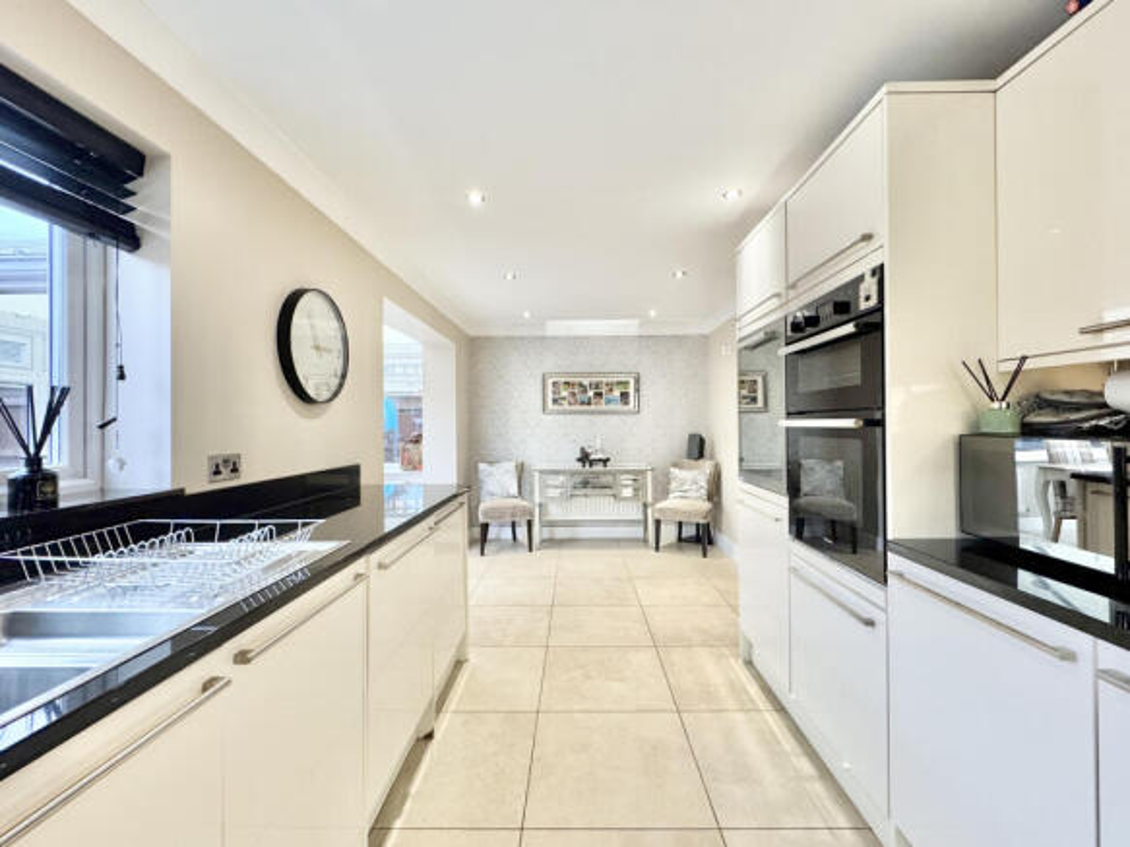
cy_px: 424
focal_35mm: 14
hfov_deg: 102.1
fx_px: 457
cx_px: 565
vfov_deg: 85.7
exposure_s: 1/100
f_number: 2.2
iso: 250
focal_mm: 2.22
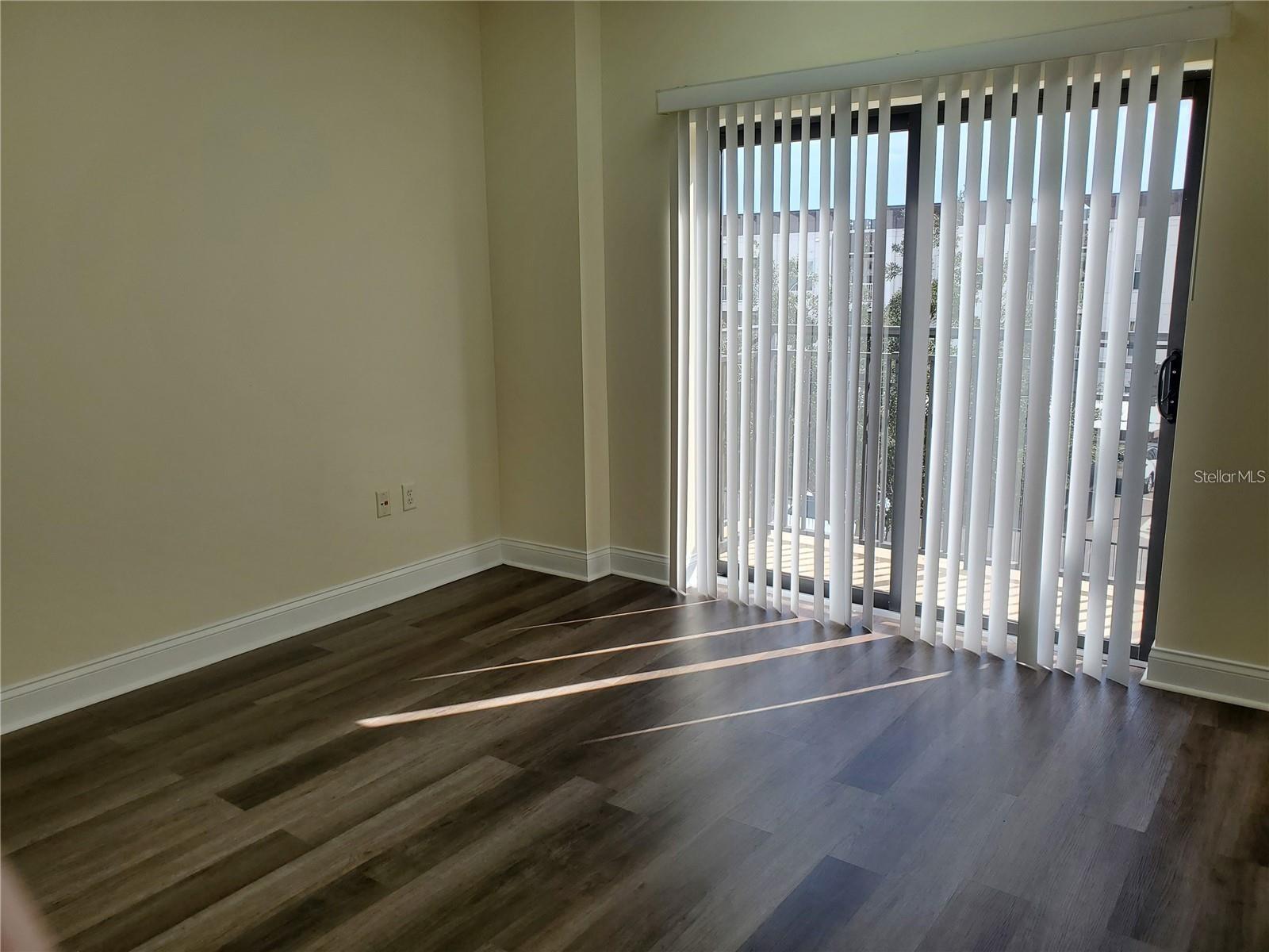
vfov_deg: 53.1
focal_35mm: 26
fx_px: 953
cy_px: 476
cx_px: 634
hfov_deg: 67.3
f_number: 2.4
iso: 50
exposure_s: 1/616
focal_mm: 4.3
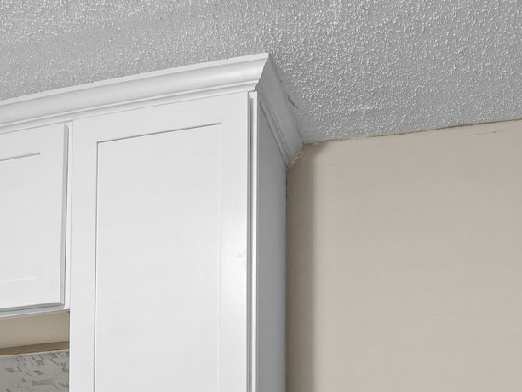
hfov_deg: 41.9
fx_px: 679
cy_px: 548
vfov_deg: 26.0
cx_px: 307
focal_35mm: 45
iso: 160
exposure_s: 3
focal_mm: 14
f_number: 9
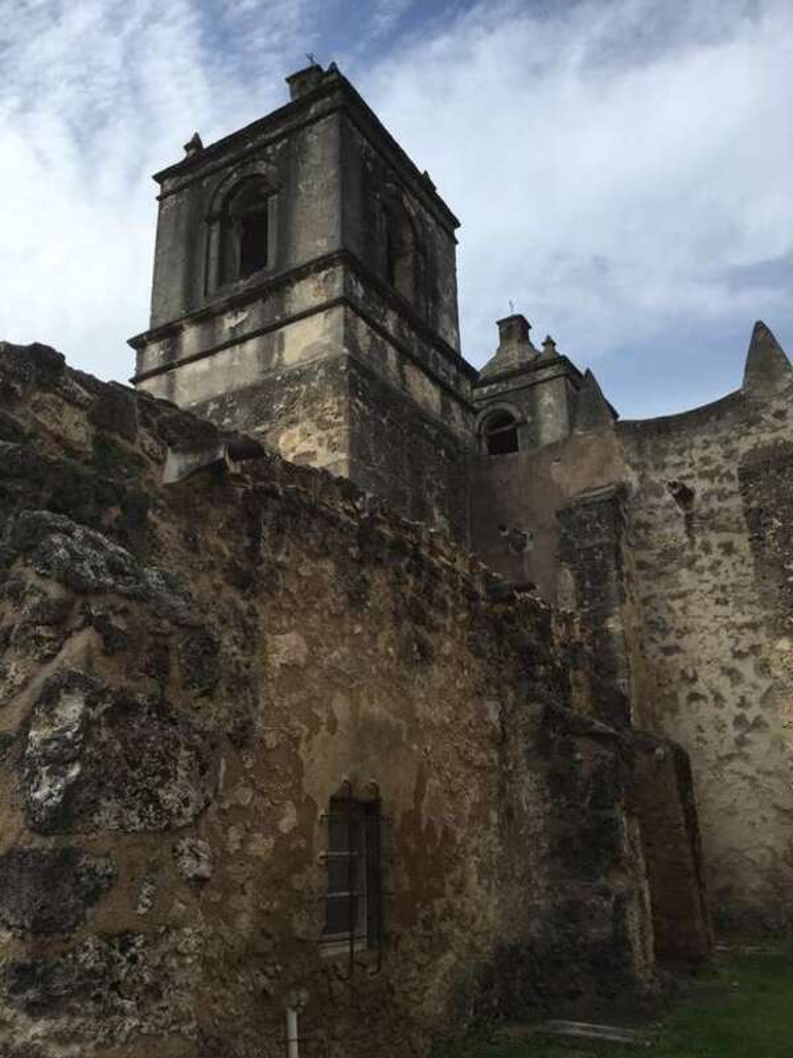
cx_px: 396
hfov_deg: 48.2
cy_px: 529
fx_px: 886
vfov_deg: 61.7
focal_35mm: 29
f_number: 2.2
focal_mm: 4.15
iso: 32
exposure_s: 1/2639
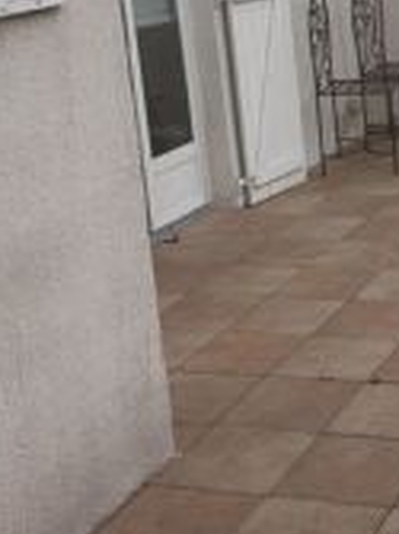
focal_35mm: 74
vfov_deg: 25.8
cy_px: 91
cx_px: 444
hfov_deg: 19.0
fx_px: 1139
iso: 32
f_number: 2.2
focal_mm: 4.15
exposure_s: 1/216
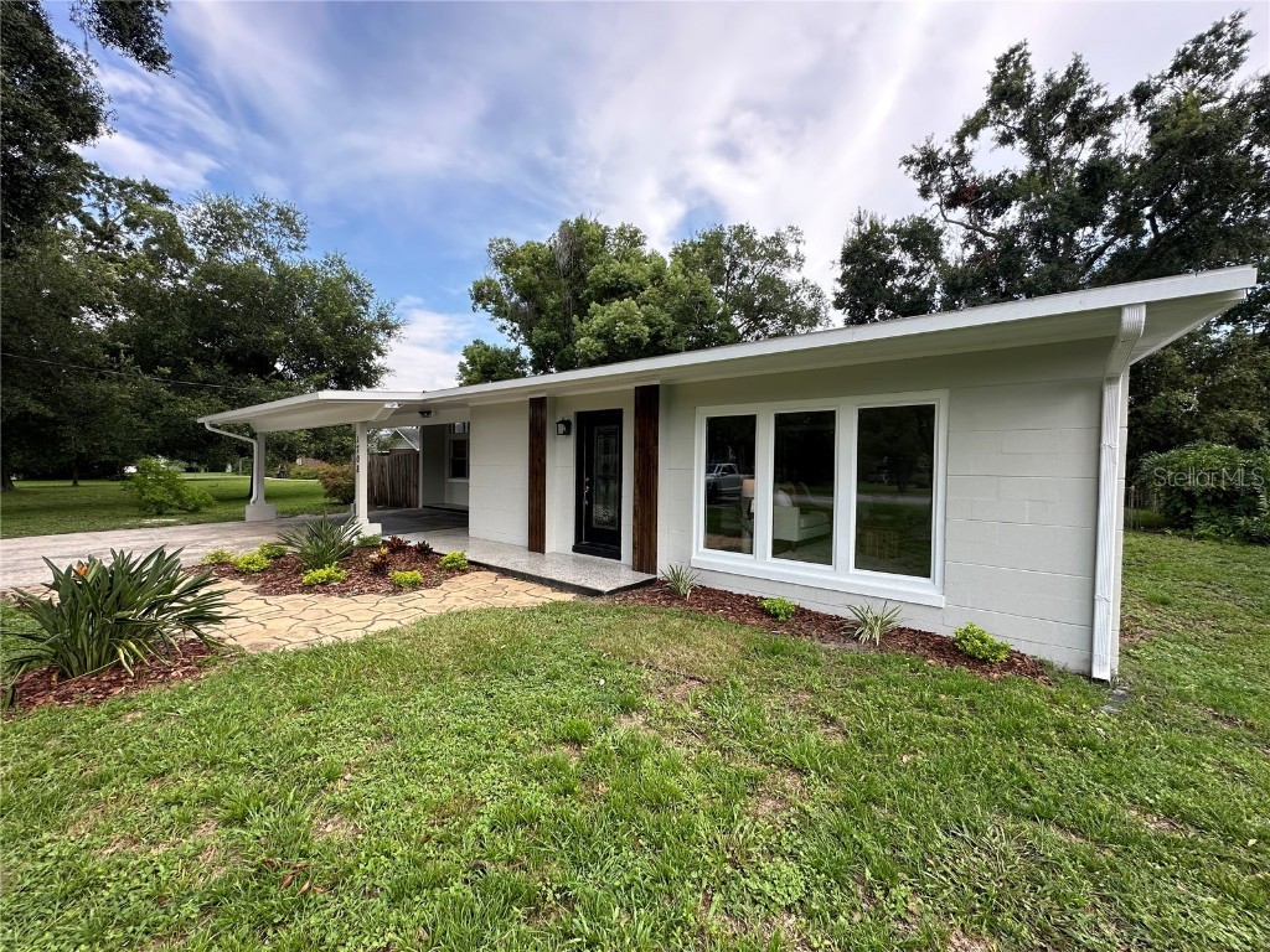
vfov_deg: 85.7
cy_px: 476
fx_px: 514
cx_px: 635
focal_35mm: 14
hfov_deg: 102.1
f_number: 2.2
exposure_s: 1/303
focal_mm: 2.22
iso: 40
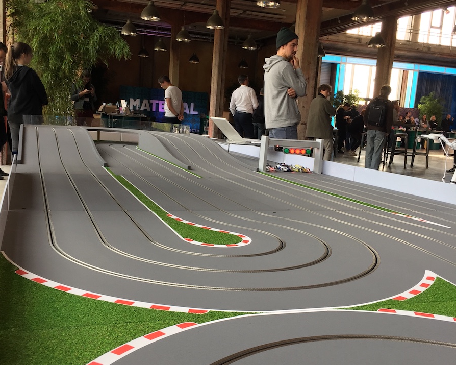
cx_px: 228
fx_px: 513
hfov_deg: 47.9
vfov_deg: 39.1
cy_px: 208
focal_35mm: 38
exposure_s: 1/50
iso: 32
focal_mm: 4.15
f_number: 2.2
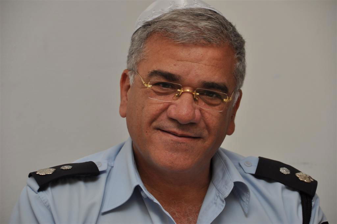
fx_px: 1472
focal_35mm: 158
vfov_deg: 8.7
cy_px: 112
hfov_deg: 13.1
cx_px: 168
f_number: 5.3
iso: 400
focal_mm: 105
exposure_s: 1/125
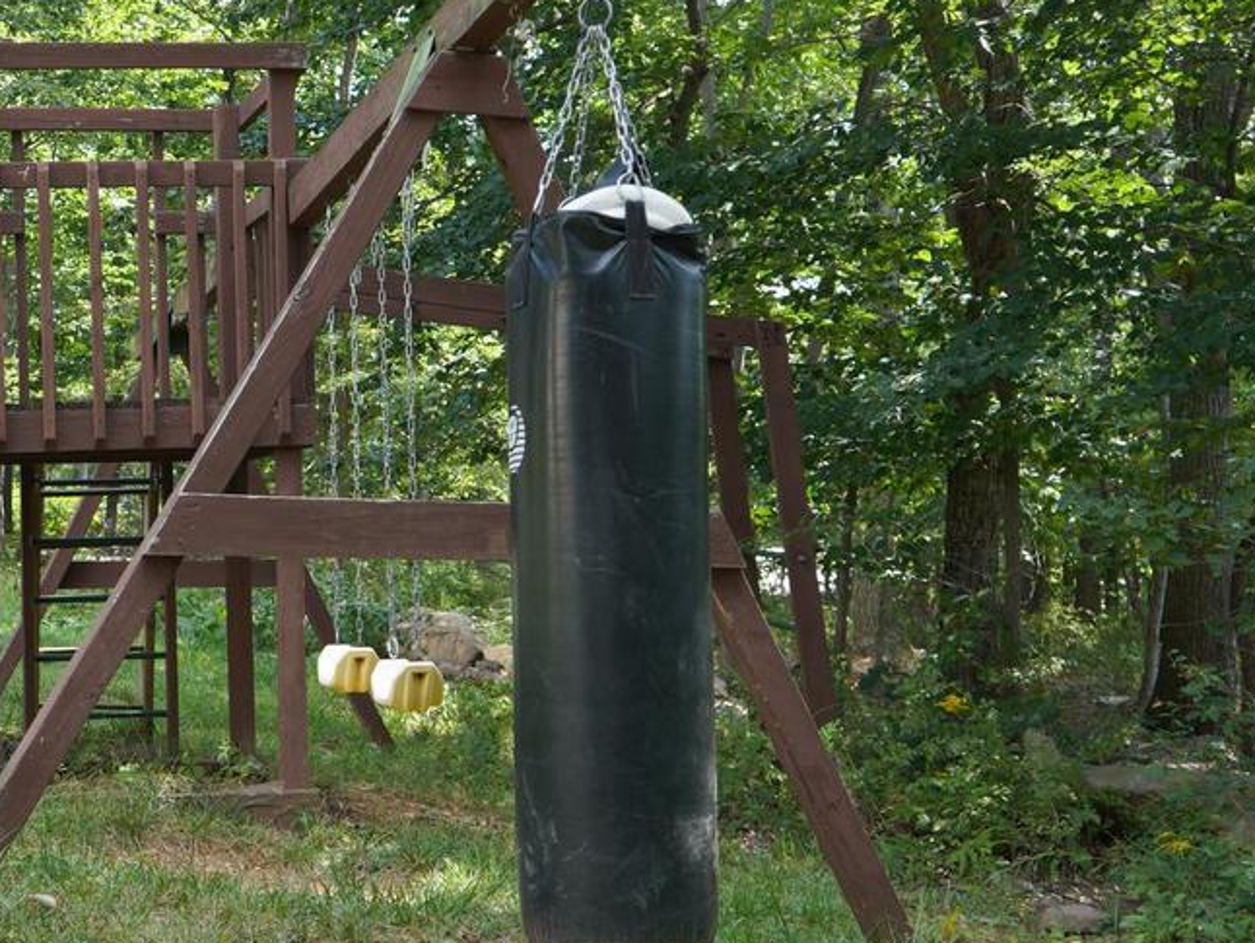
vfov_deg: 24.4
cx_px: 148
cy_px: 519
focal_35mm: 60
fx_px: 2176
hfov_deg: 30.9
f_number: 4
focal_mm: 28
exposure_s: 1/160
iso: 125
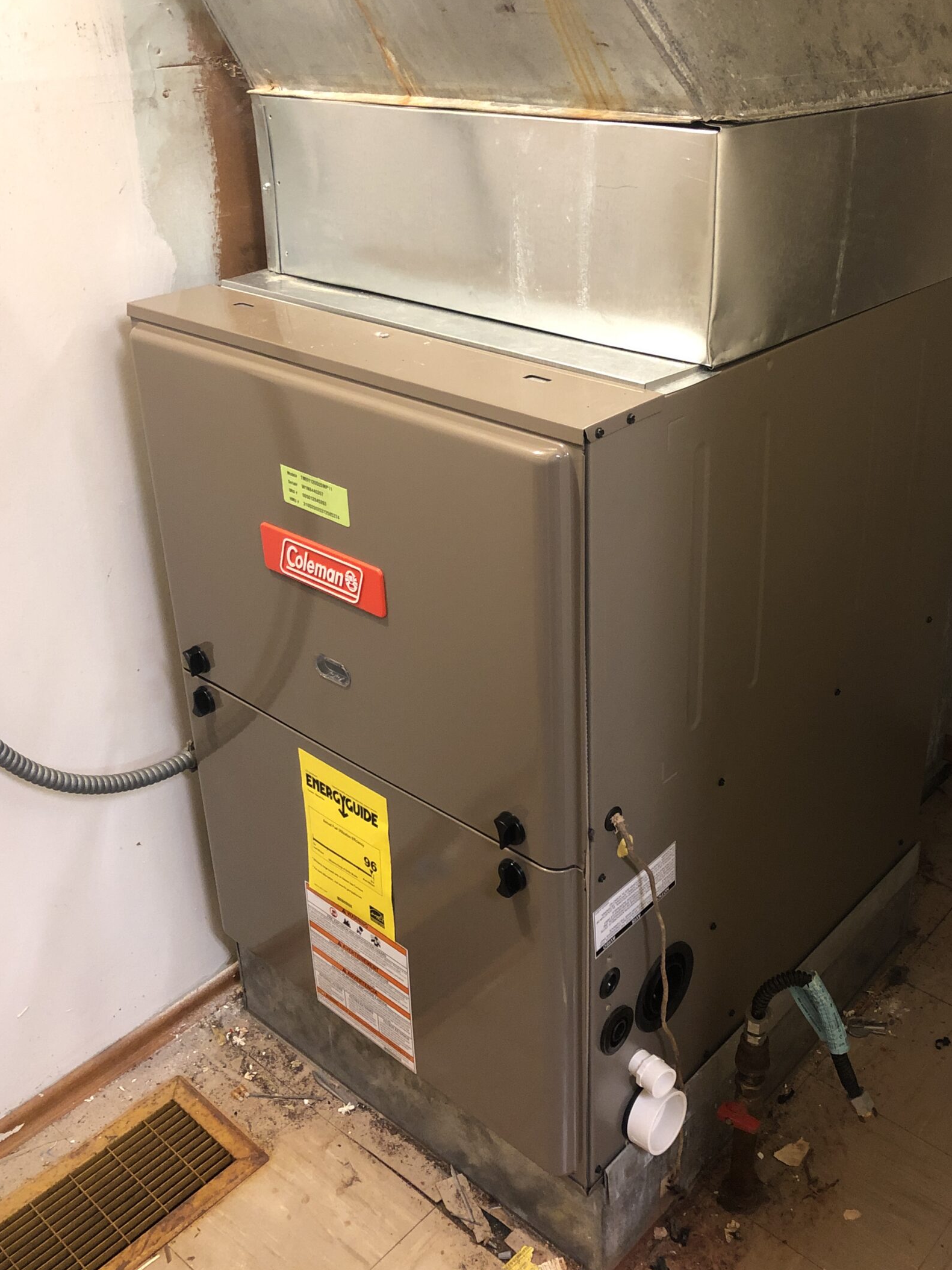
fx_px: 1247
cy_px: 581
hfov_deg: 41.7
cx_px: 538
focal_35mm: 34
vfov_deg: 53.9
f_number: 1.8
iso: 100
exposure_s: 1/10
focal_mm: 3.99
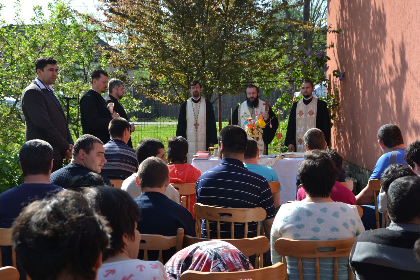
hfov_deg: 37.9
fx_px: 612
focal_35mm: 52
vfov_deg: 25.8
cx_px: 210
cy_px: 140
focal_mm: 35
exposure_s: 1/160
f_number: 6.3
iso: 100
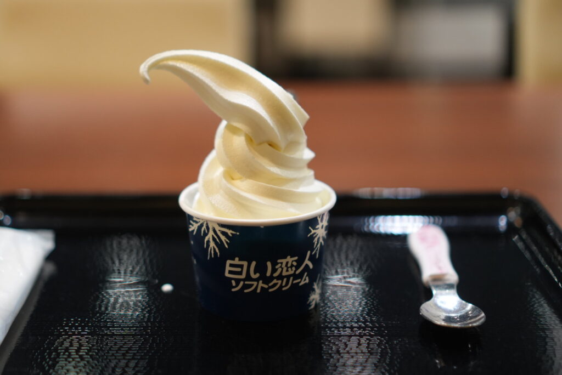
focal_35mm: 52
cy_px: 188
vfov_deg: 25.8
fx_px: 820
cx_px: 281
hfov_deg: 37.8
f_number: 1.8
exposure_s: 1/200
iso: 800
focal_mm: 35
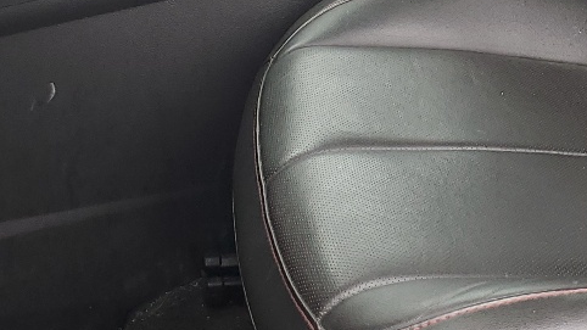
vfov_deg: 12.3
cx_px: 546
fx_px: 1463
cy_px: -142
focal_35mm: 94
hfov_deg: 22.1
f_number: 1.5
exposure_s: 1/147
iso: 50
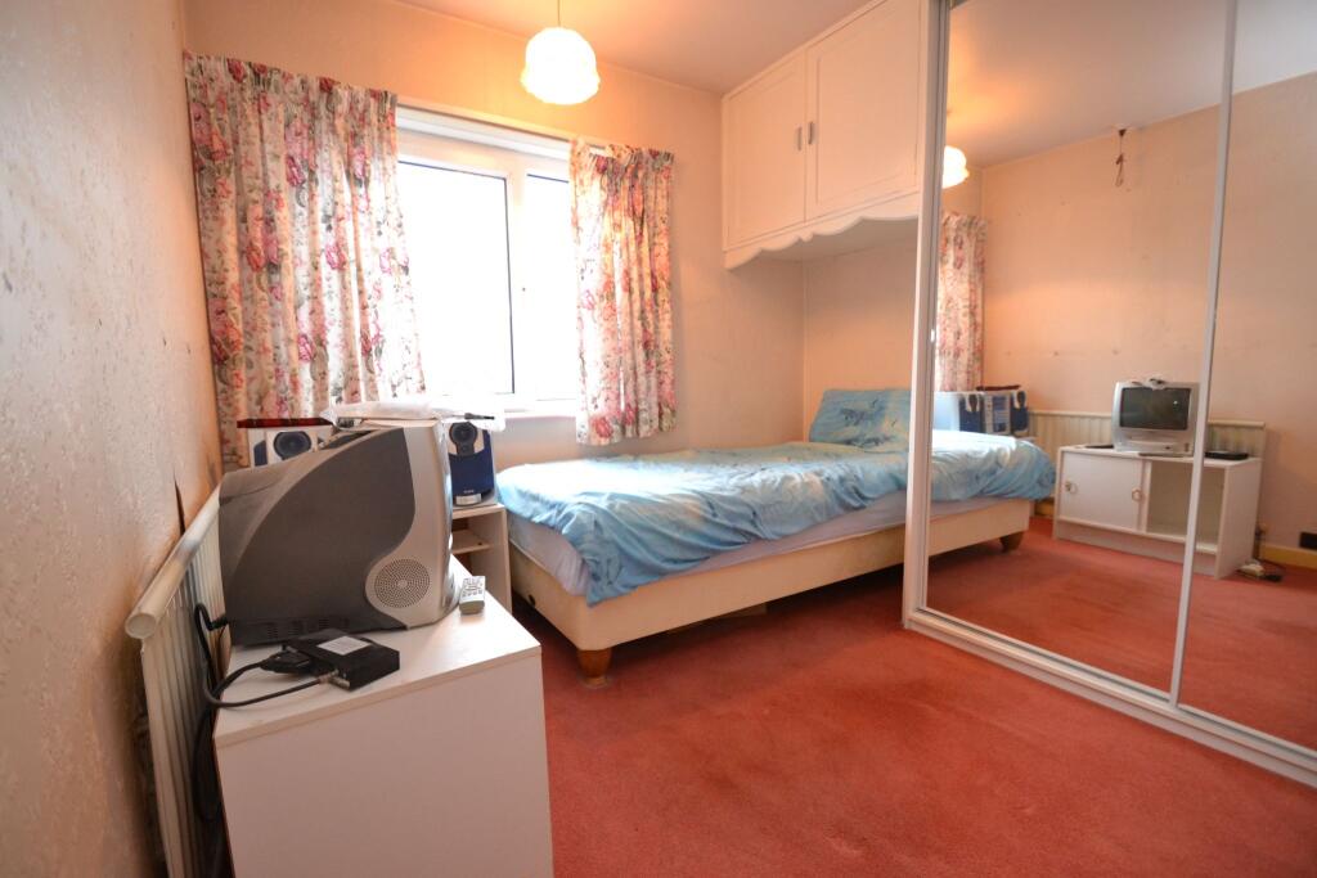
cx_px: 658
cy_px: 439
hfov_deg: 100.4
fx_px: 549
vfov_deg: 77.3
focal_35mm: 15
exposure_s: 1/60
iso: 1800
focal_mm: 10
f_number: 3.5
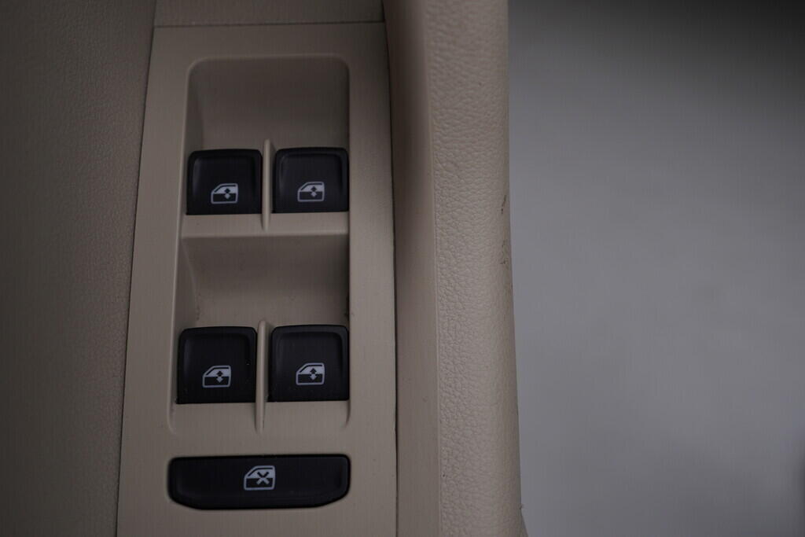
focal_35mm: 36
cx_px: 402
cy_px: 268
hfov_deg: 53.1
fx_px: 805
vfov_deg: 36.9
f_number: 4
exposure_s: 1/80
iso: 125
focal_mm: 24
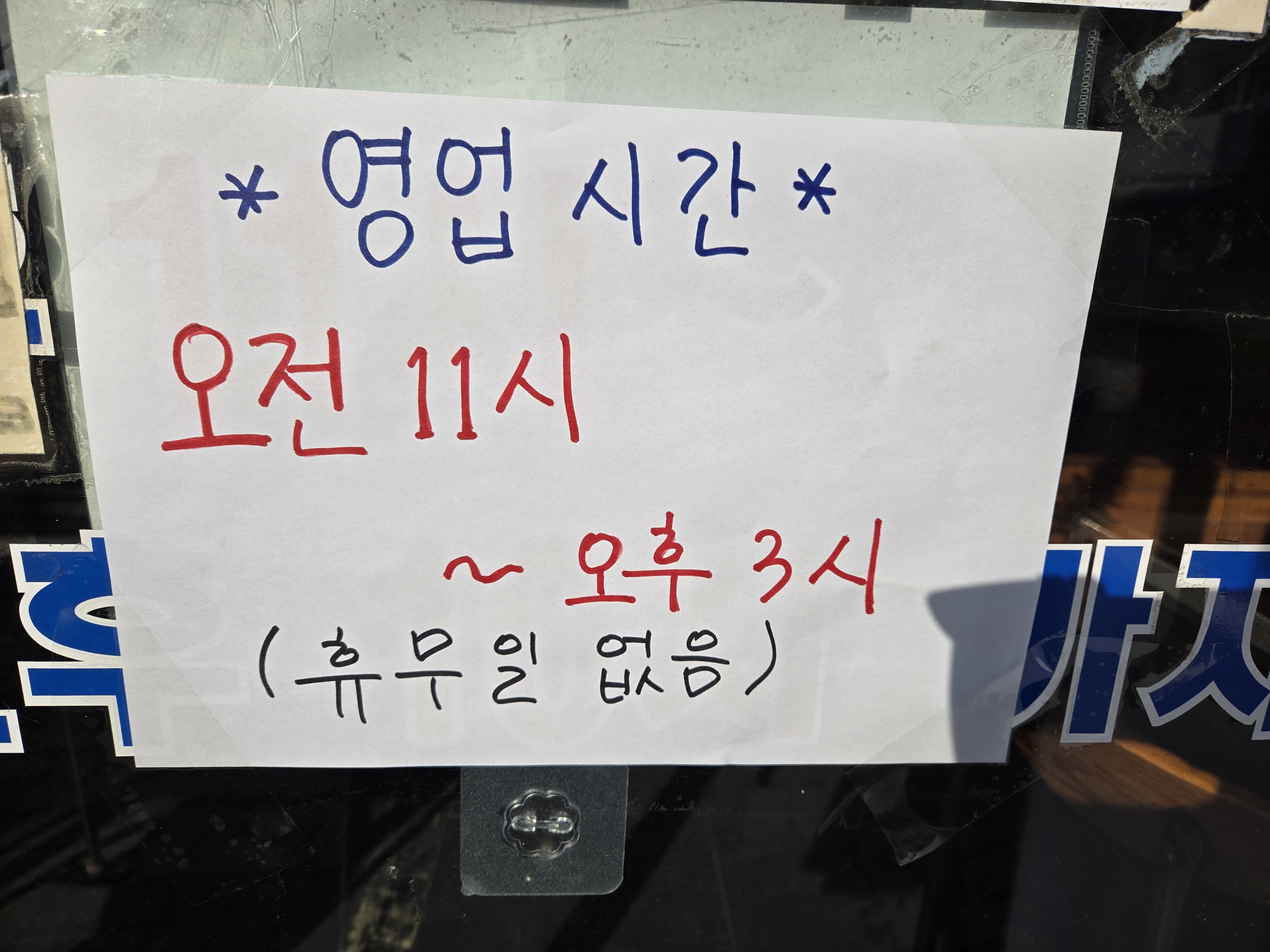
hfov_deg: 73.9
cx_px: 635
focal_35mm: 23
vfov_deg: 58.9
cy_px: 476
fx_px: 844
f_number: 1.8
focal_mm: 5.4
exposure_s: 1/2921
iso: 25
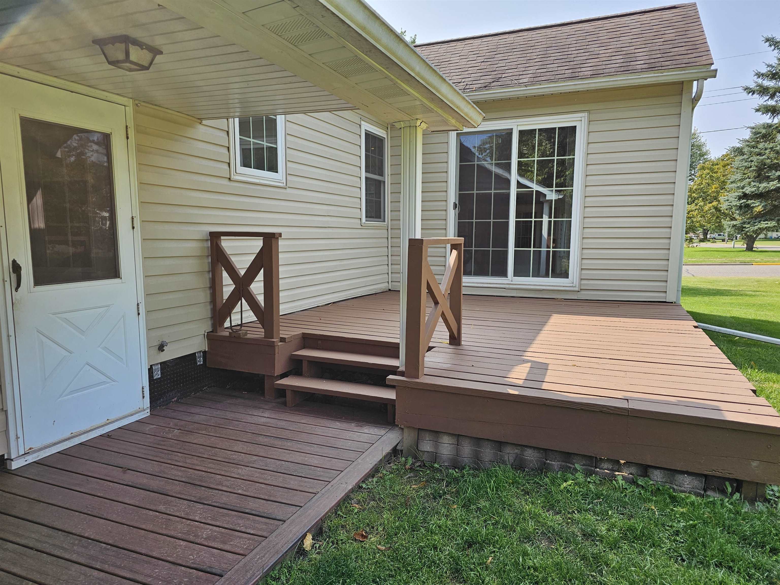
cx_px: 390
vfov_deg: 58.9
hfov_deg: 73.9
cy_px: 292
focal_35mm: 23
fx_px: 518
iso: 20
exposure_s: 1/407
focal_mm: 6.3
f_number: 1.7
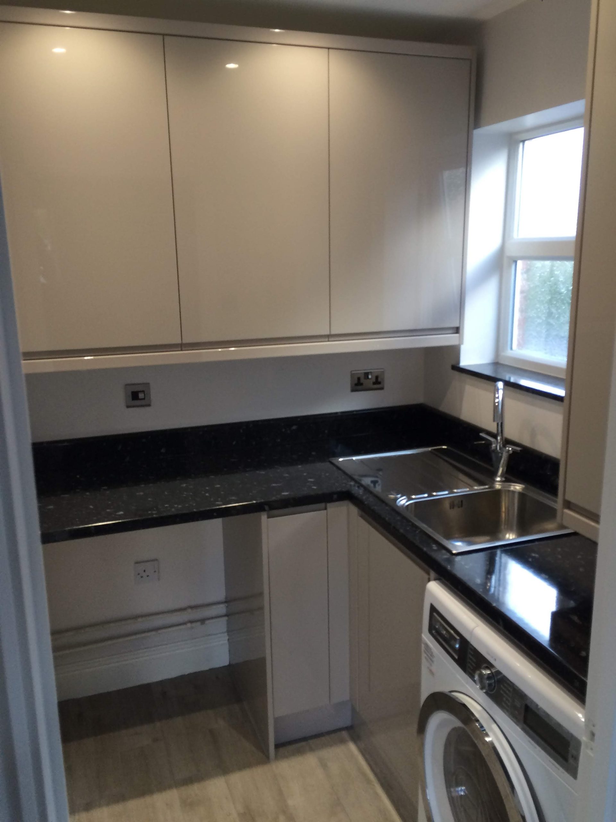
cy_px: 411
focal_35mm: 29
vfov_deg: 61.7
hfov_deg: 48.2
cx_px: 308
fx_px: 688
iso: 64
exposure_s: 1/33
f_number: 2.2
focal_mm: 4.15
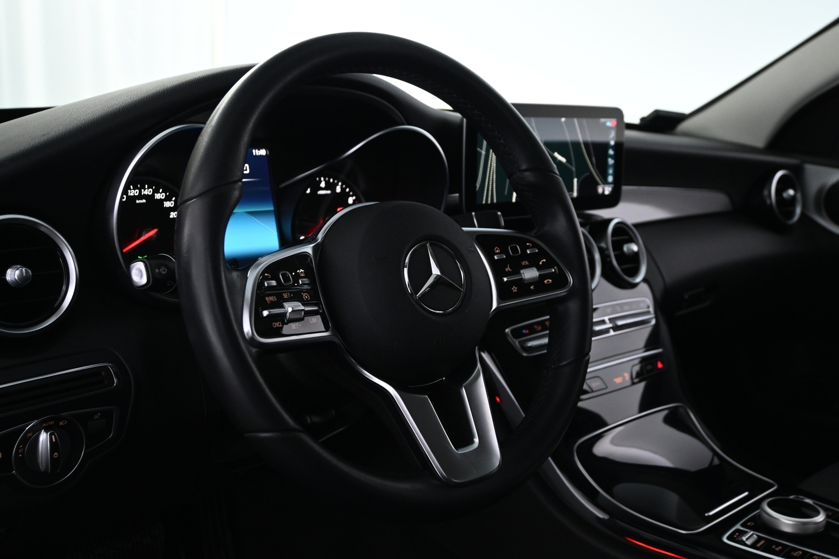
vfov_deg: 36.2
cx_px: 420
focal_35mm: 37
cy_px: 280
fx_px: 856
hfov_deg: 52.2
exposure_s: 1/20
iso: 1600
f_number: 4.2
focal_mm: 24.5
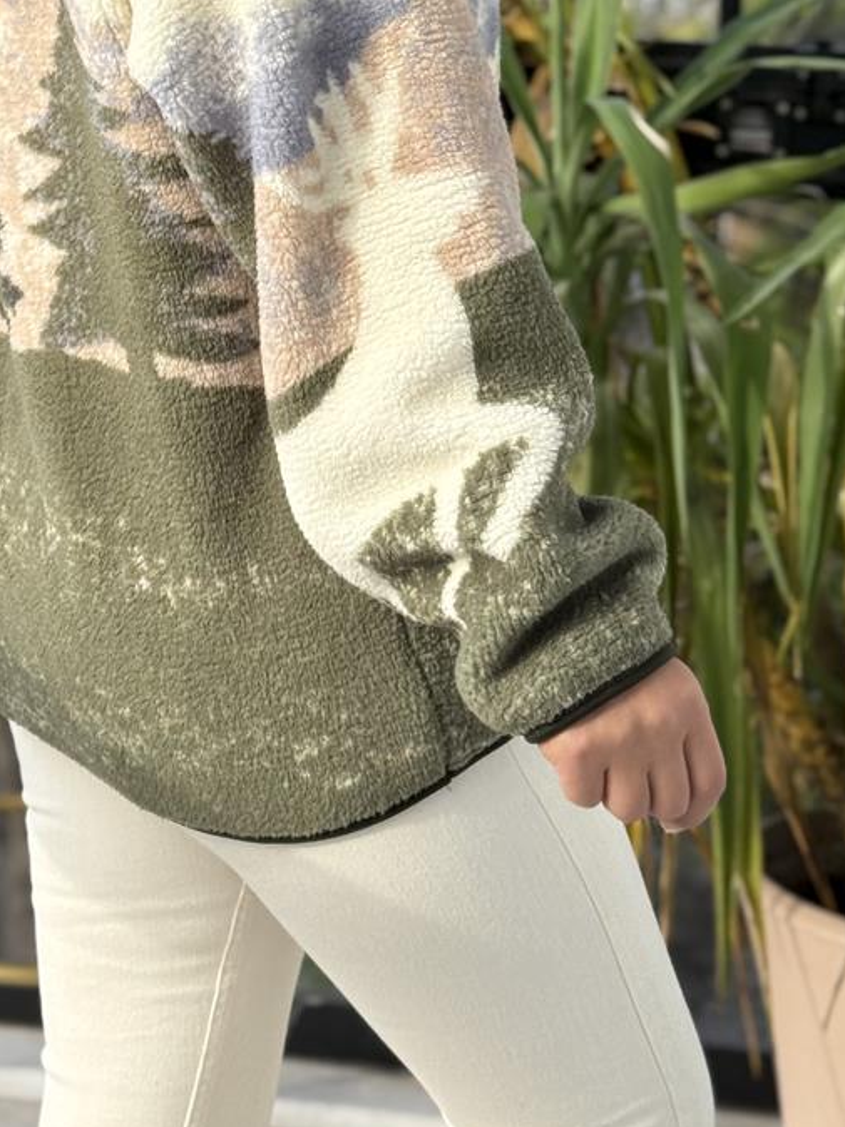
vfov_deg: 20.2
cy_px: 96
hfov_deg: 15.5
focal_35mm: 95
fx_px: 3094
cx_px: 244
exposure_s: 1/460
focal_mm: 6.76
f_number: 1.78
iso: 100
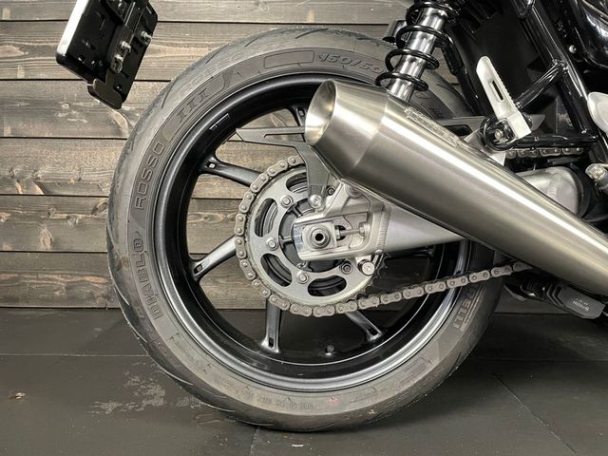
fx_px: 457
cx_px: 304
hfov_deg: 67.3
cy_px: 228
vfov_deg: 53.1
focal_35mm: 26
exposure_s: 1/33
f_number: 1.6
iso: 400
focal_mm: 4.2
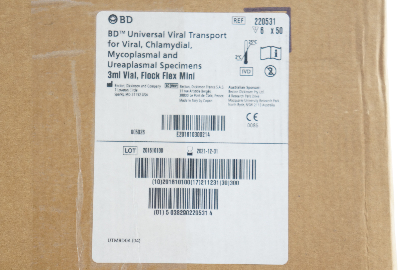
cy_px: 135
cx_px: 203
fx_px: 929
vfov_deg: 16.5
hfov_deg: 24.6
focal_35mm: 82
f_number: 5.6
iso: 800
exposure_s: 1/40
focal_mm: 55
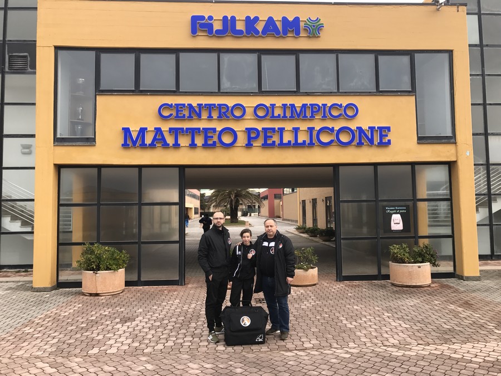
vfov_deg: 49.7
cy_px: 188
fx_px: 405
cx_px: 250
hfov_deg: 63.4
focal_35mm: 28
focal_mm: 3.99
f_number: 1.8
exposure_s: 1/337
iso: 20
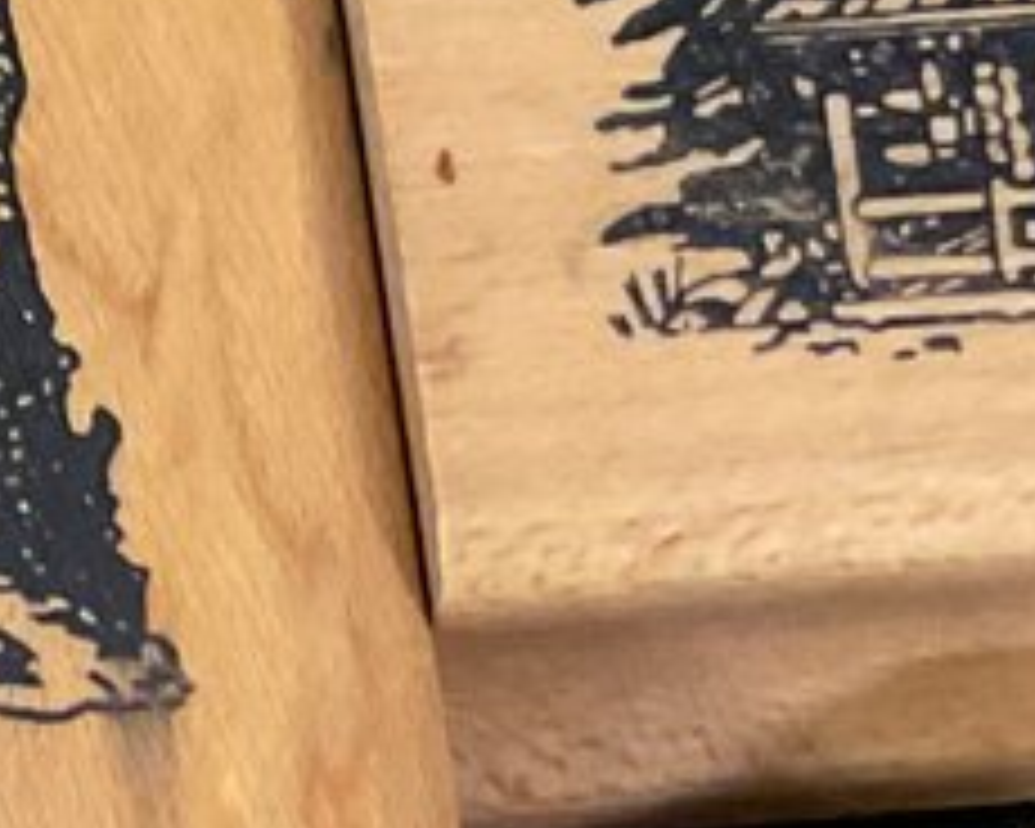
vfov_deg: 8.2
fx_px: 5698
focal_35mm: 186
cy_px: 1190
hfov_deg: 10.4
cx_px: 353
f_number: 1.8
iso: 200
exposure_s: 1/60
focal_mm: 3
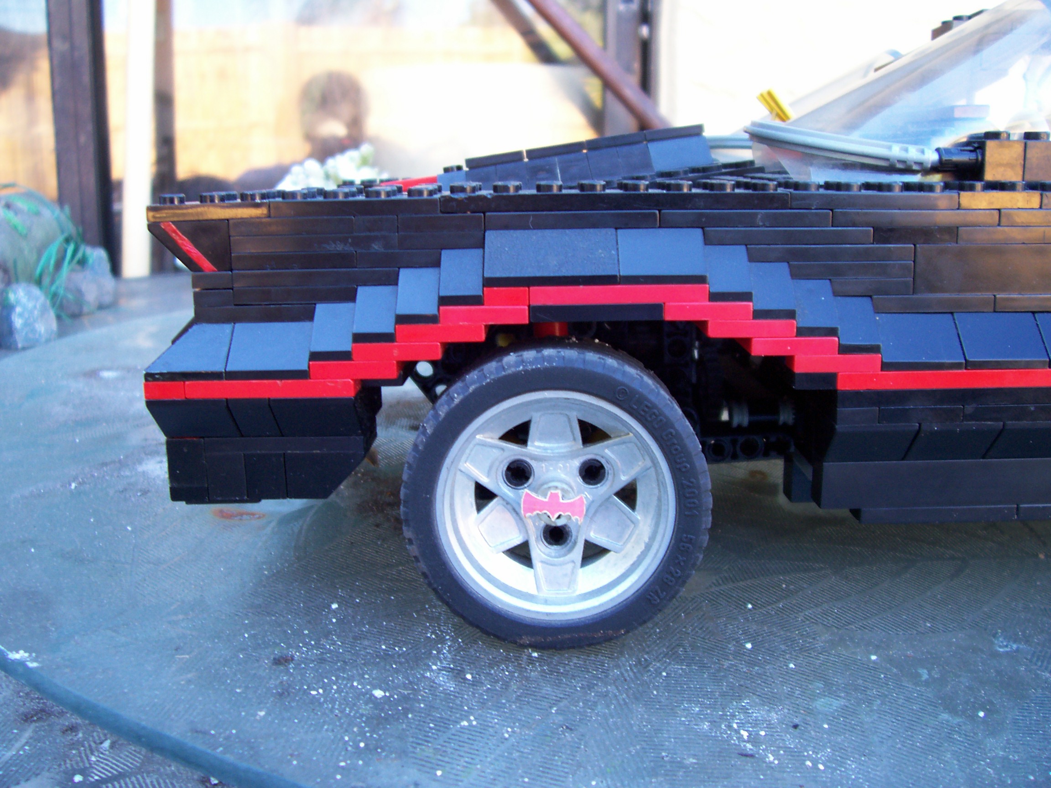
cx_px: 526
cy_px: 394
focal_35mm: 34
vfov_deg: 41.8
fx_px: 1032
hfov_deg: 54.0
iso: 80
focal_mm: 5.6
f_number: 2.7
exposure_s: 1/36.7
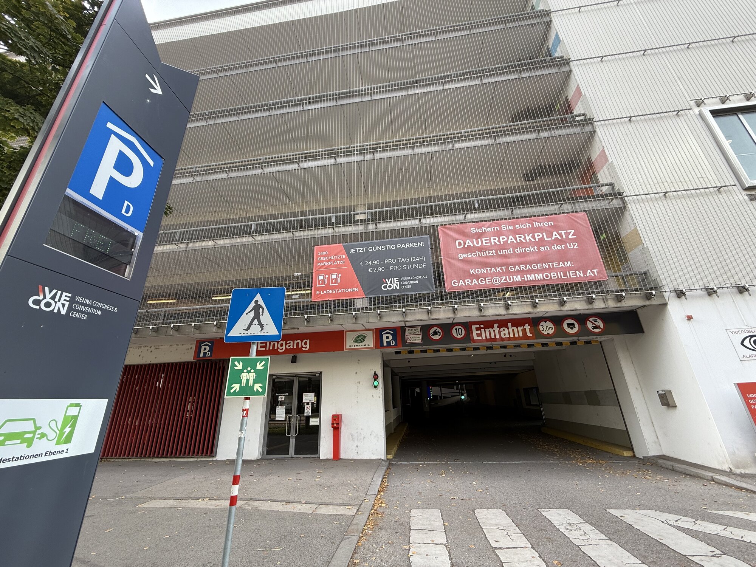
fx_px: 306
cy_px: 284
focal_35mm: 14
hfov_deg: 102.1
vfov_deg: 85.7
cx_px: 378
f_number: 2.2
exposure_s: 1/99
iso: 40
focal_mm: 2.22
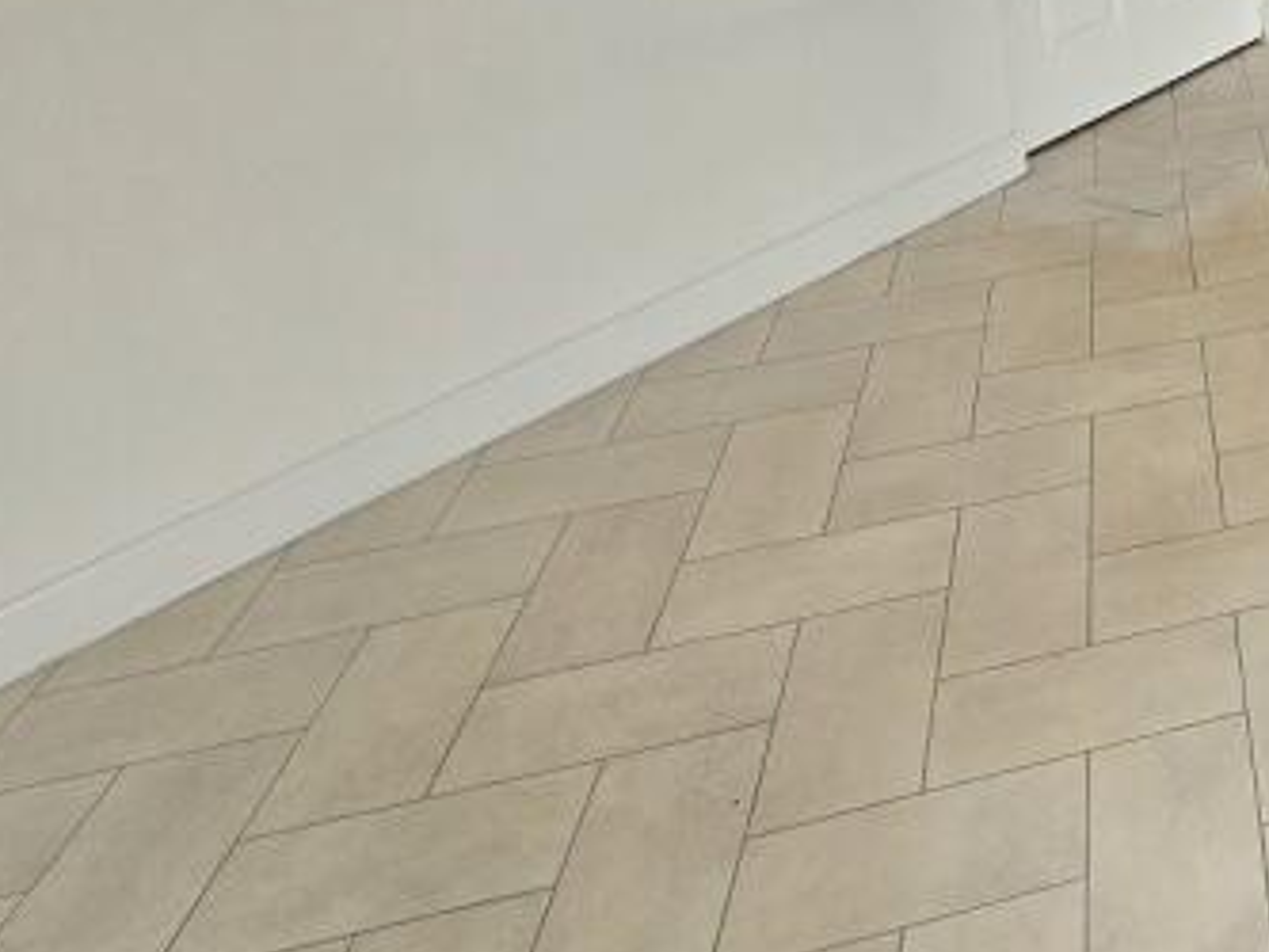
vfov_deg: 29.9
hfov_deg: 34.4
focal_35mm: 40
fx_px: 1467
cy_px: -236
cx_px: 1620
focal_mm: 2.2
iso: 64
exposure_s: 1/120
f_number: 2.2
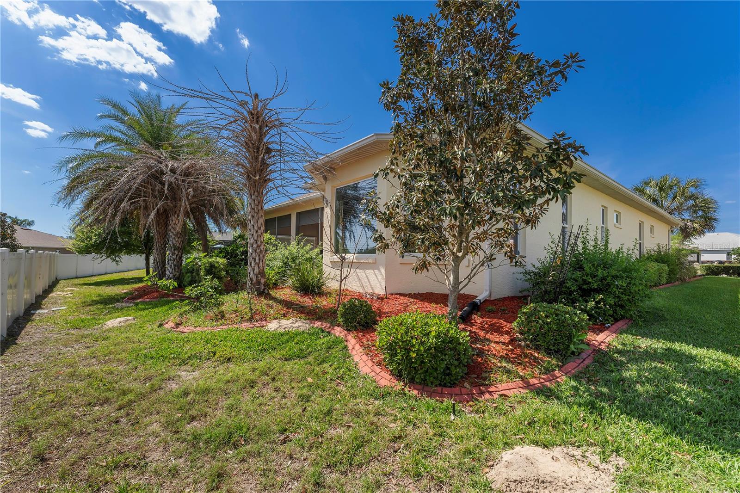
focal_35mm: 14
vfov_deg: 81.2
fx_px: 288
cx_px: 370
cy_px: 246
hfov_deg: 104.3
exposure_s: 1/400
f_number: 7.1
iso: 400
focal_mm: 14
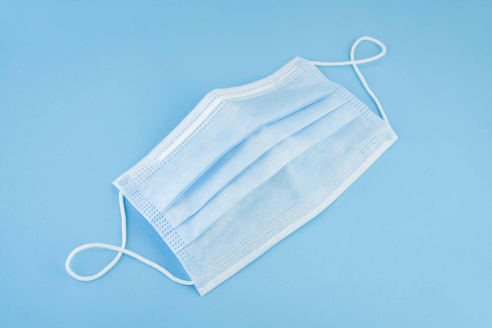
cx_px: 246
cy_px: 164
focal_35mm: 50
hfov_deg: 39.6
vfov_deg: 27.0
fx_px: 683
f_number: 8
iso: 250
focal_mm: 50
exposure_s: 1/200
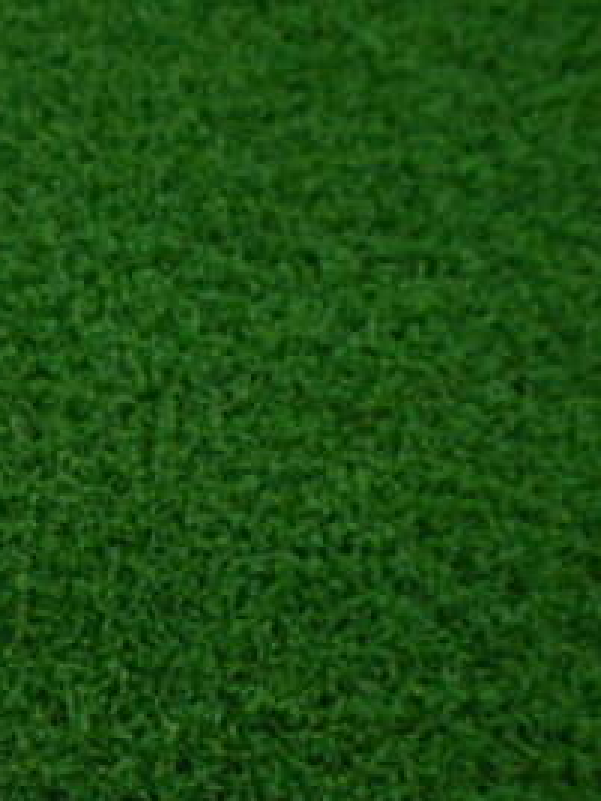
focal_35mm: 62
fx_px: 1435
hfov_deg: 19.9
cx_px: -347
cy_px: 714
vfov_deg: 29.9
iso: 640
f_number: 3.2
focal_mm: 4.6
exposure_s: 1/250
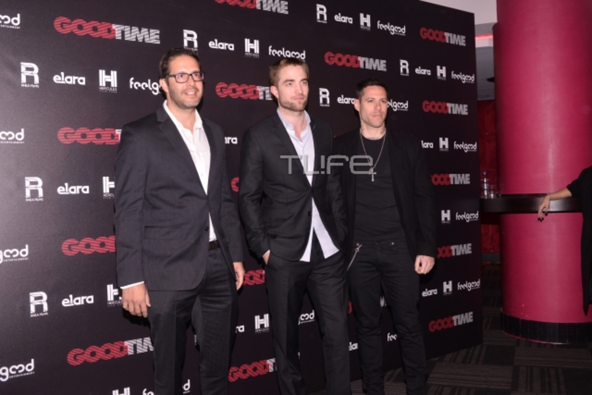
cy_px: 198
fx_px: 576
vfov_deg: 37.9
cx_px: 296
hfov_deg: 54.4
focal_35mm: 35
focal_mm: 35
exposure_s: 1/125
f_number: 7.1
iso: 800
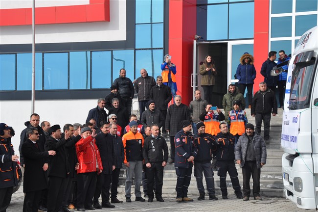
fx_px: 874
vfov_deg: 13.8
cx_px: 159
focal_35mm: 99
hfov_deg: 20.6
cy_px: 106
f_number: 10
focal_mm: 66
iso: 250
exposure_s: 1/400
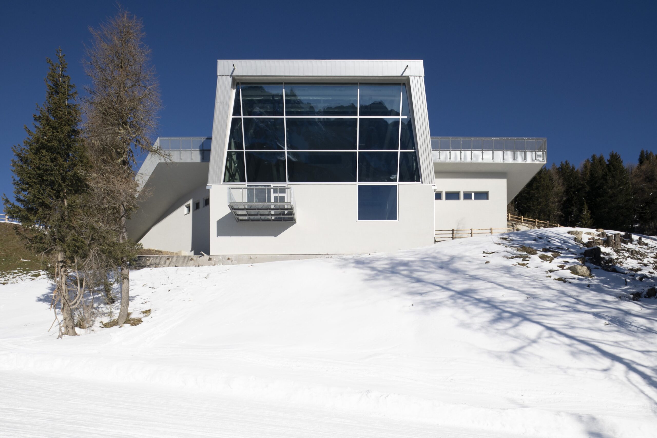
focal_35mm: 19
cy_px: 219
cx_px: 328
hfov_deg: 86.9
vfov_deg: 64.6
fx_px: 347
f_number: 11
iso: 160
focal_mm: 19
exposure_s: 1/500
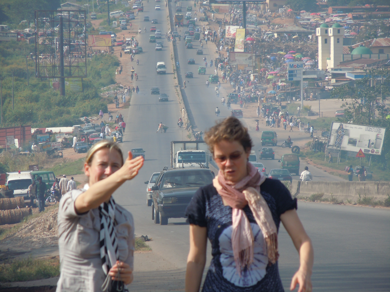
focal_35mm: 300
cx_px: 195
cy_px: 146
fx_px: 3380
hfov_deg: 6.6
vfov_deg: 5.0
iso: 100
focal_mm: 54
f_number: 5.6
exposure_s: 1/320
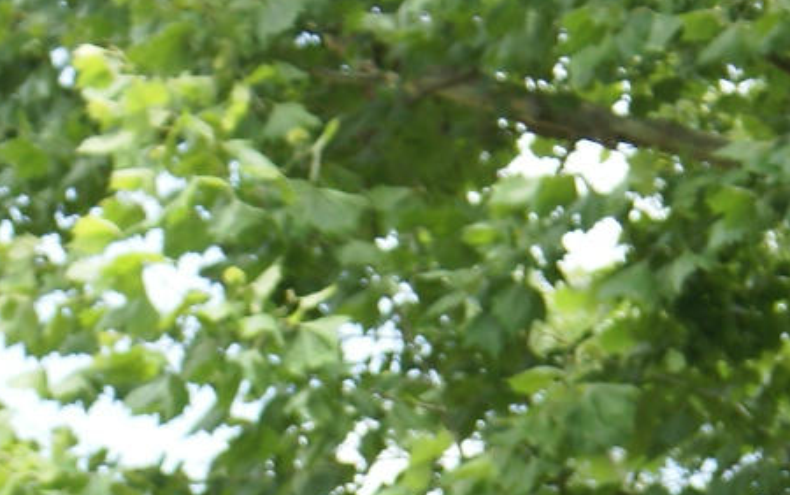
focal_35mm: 391
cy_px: 1118
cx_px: 567
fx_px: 8425
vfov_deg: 3.3
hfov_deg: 5.4
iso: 100
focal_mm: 60
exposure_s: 1/160
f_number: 5.6
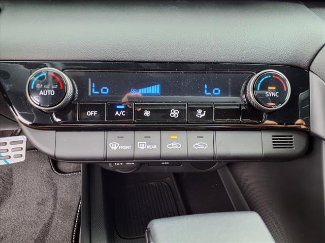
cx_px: 162
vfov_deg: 51.4
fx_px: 253
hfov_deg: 65.3
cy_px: 122
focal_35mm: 27
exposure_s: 1/40
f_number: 1.9
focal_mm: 3.58
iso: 100
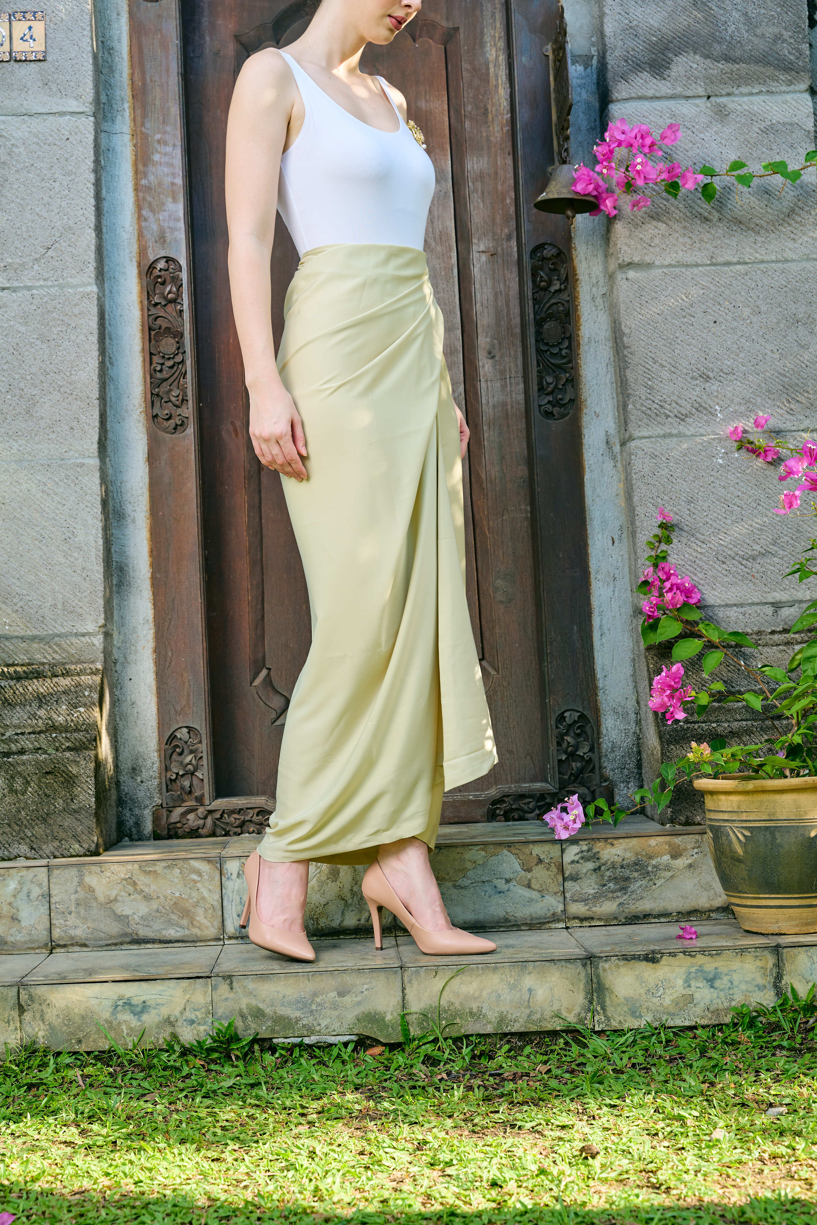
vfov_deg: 36.9
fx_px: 1838
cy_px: 612
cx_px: 408
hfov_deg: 25.1
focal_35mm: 54
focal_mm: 54
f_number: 5.6
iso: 160
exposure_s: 1/160
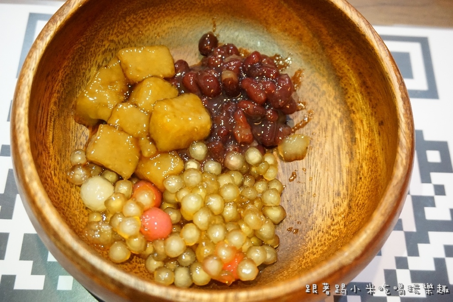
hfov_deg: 51.3
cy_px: 151
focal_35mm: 38
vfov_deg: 35.5
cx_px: 226
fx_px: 472
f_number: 4.5
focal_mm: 25
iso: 2500
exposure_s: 1/60
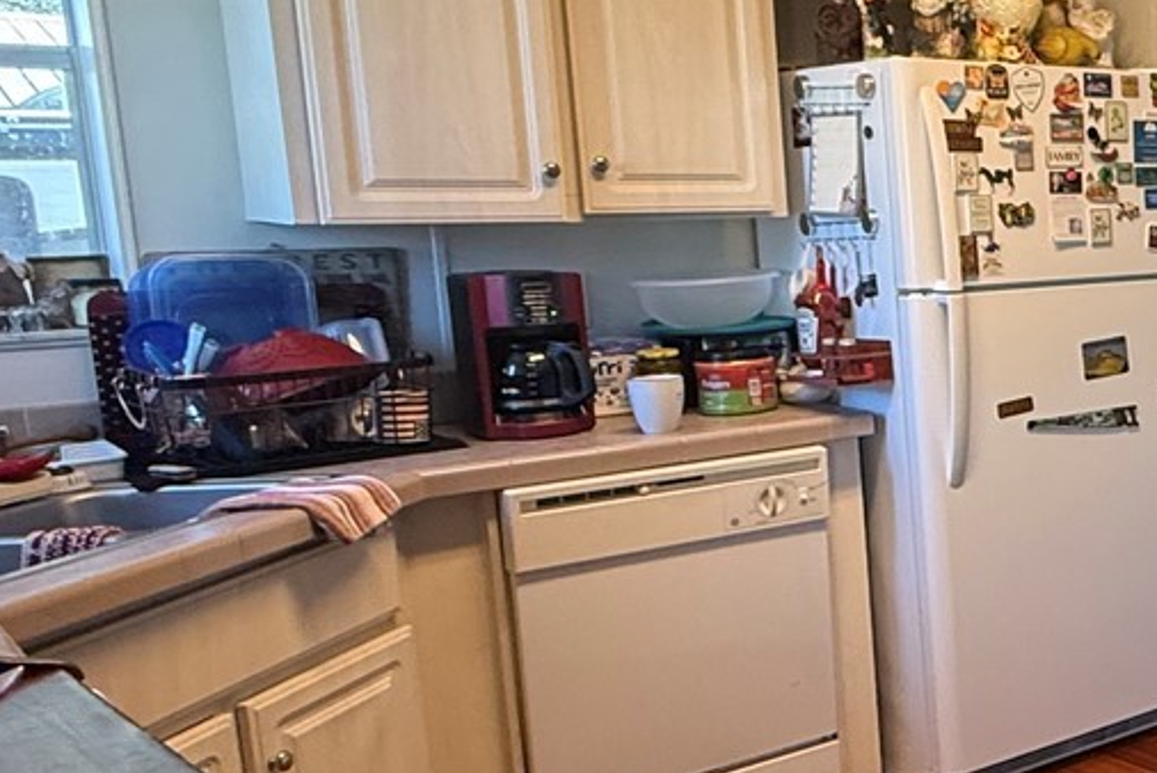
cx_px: 1459
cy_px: 416
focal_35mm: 46
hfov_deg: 33.1
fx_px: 1479
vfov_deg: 29.3
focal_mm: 2.22
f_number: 2.2
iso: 320
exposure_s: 1/120
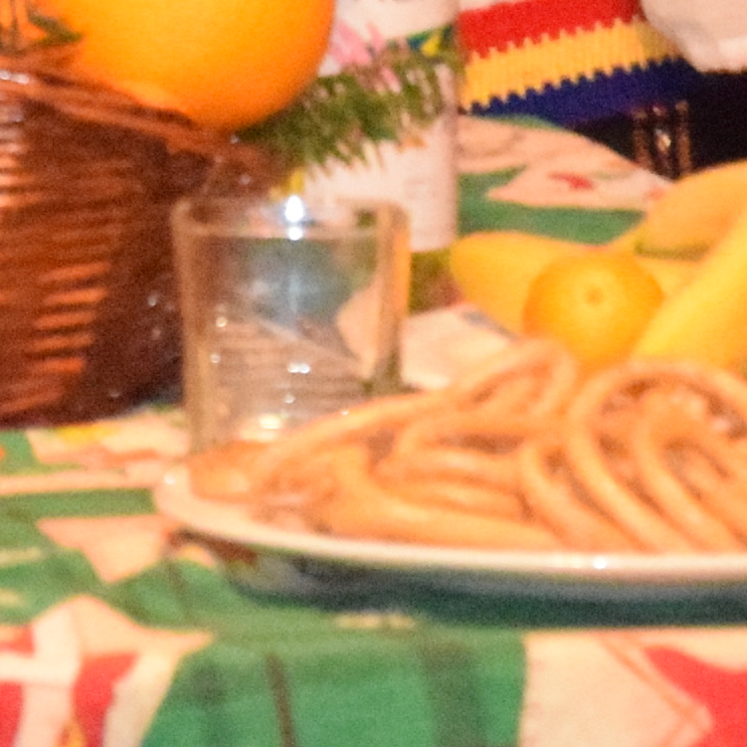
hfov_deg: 2.7
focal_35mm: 638
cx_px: -470
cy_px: -1041
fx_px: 15576
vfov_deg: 2.7
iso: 10000
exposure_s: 1/60
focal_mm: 62
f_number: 5.3
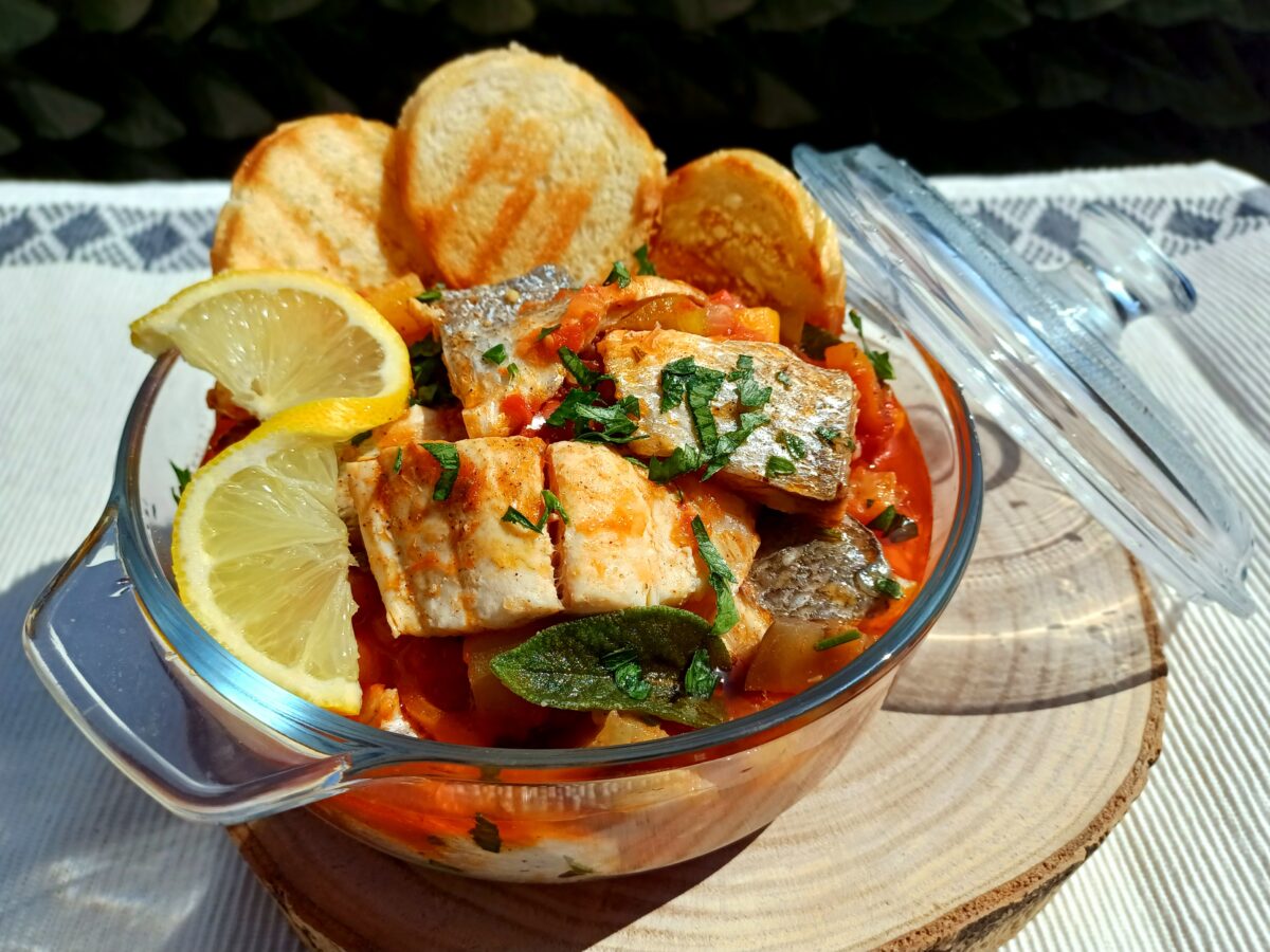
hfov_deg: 69.4
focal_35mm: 25
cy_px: 476
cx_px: 635
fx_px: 917
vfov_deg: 54.9
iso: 50
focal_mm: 4.65
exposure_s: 1/2500
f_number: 1.8
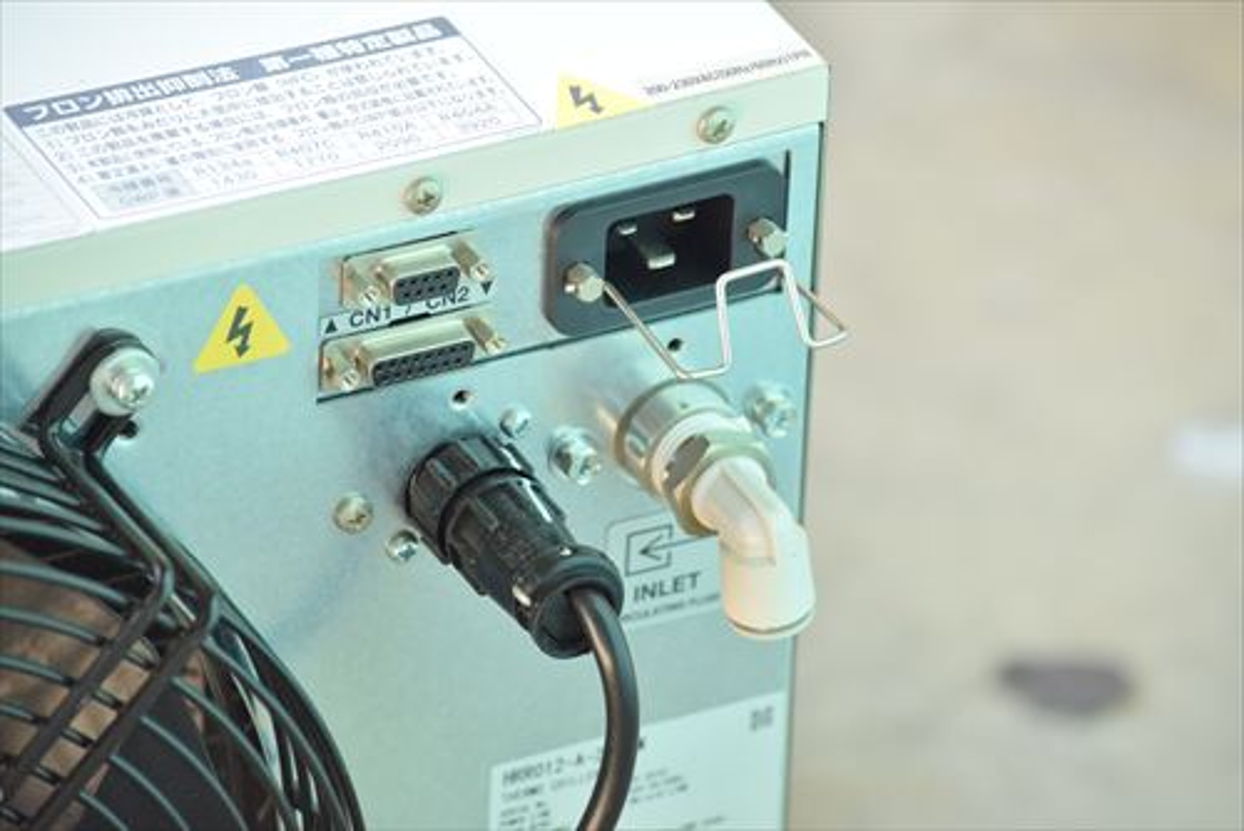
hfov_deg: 9.1
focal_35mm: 225
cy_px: 416
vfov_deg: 6.1
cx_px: 622
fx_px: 7779
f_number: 6.3
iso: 1250
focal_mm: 150
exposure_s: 1/125
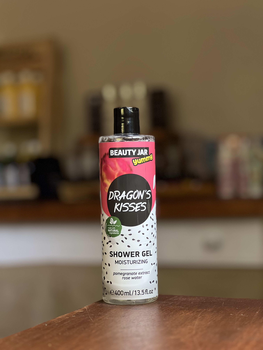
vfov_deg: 25.3
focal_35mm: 77
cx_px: 132
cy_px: 175
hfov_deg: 19.1
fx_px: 780
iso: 125
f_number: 2.8
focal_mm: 9
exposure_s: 1/33
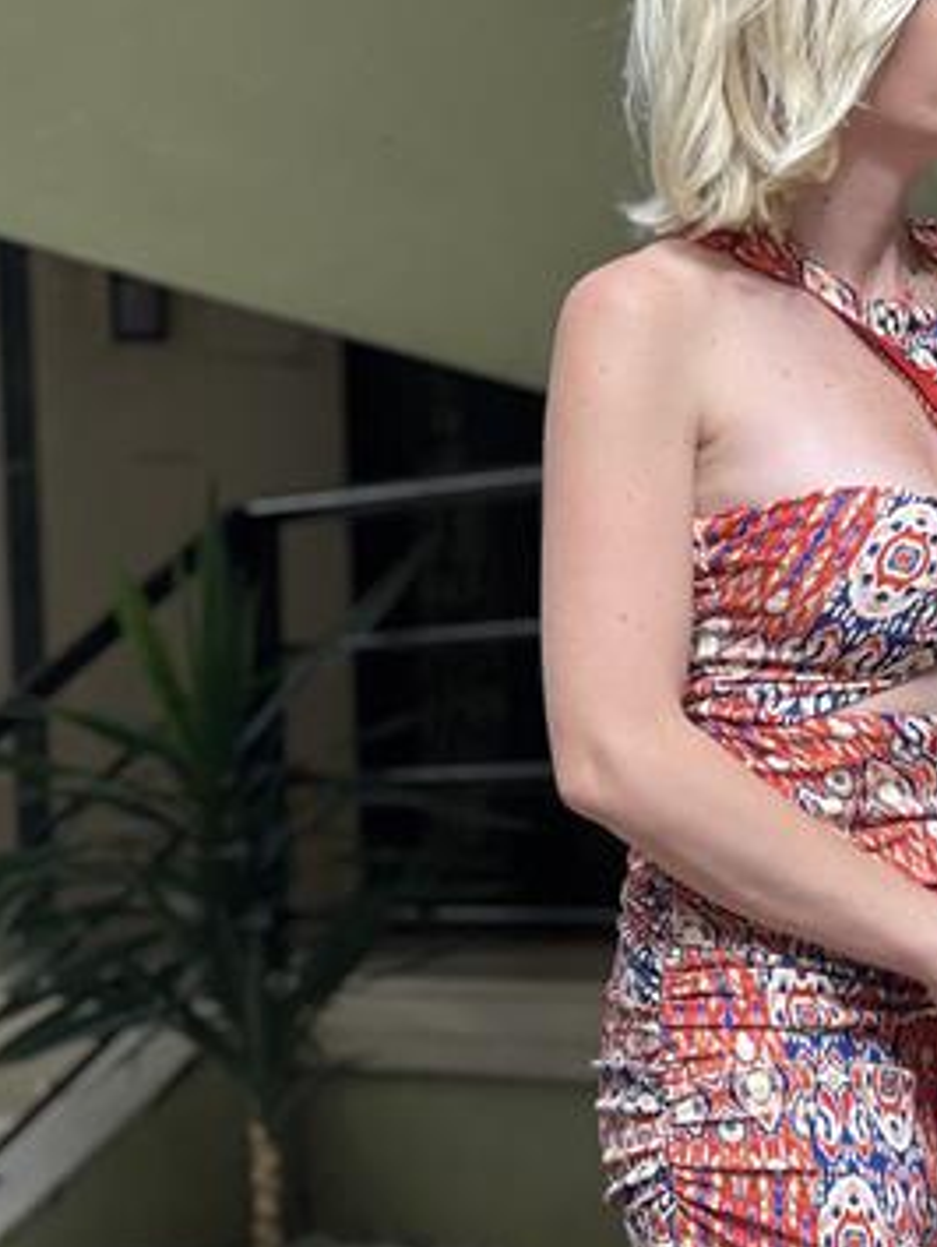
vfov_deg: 11.3
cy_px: 1173
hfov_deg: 8.5
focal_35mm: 174
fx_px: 6272
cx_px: 867
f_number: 2.8
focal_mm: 9
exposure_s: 1/121
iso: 40
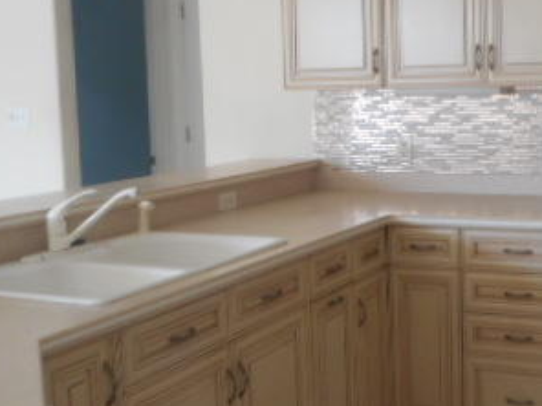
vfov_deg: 27.0
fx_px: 846
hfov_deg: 35.0
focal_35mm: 54
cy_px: 181
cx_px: 390
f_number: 3.7
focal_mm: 4.5
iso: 160
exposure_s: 1/30
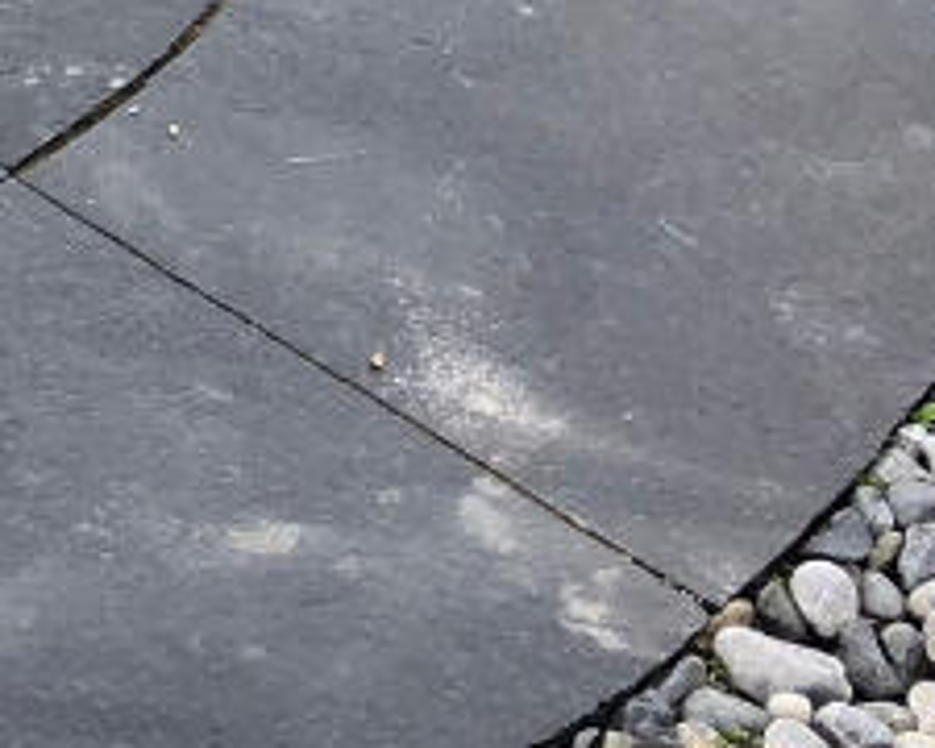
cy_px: -337
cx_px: -1197
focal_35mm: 146
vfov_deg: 10.3
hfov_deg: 11.3
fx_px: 4040
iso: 20
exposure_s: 1/289
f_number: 1.8
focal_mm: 3.99
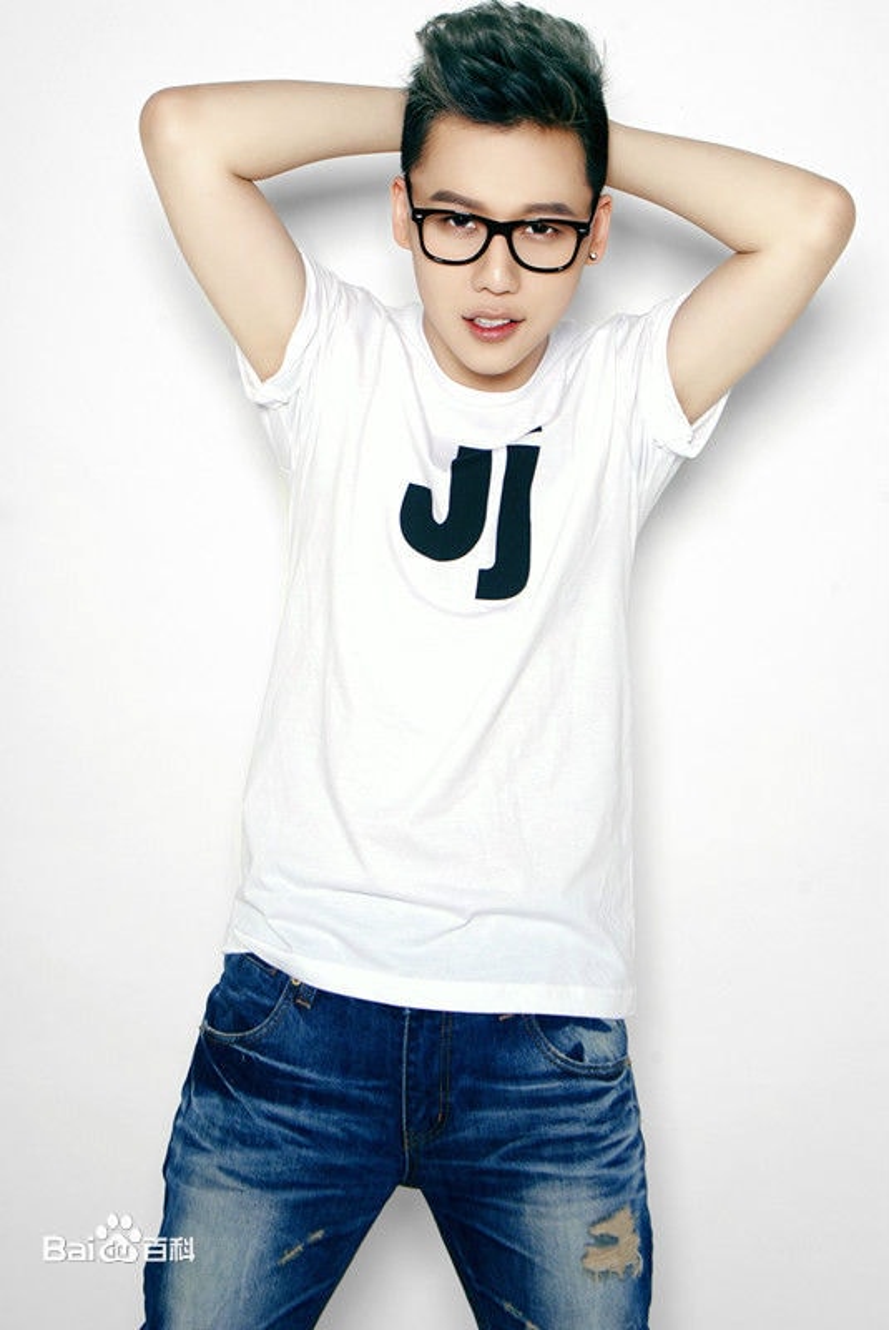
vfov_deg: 29.8
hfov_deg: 20.2
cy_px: 665
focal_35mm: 68
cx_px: 444
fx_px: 2495
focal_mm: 45
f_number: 9
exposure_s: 1/100
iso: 100
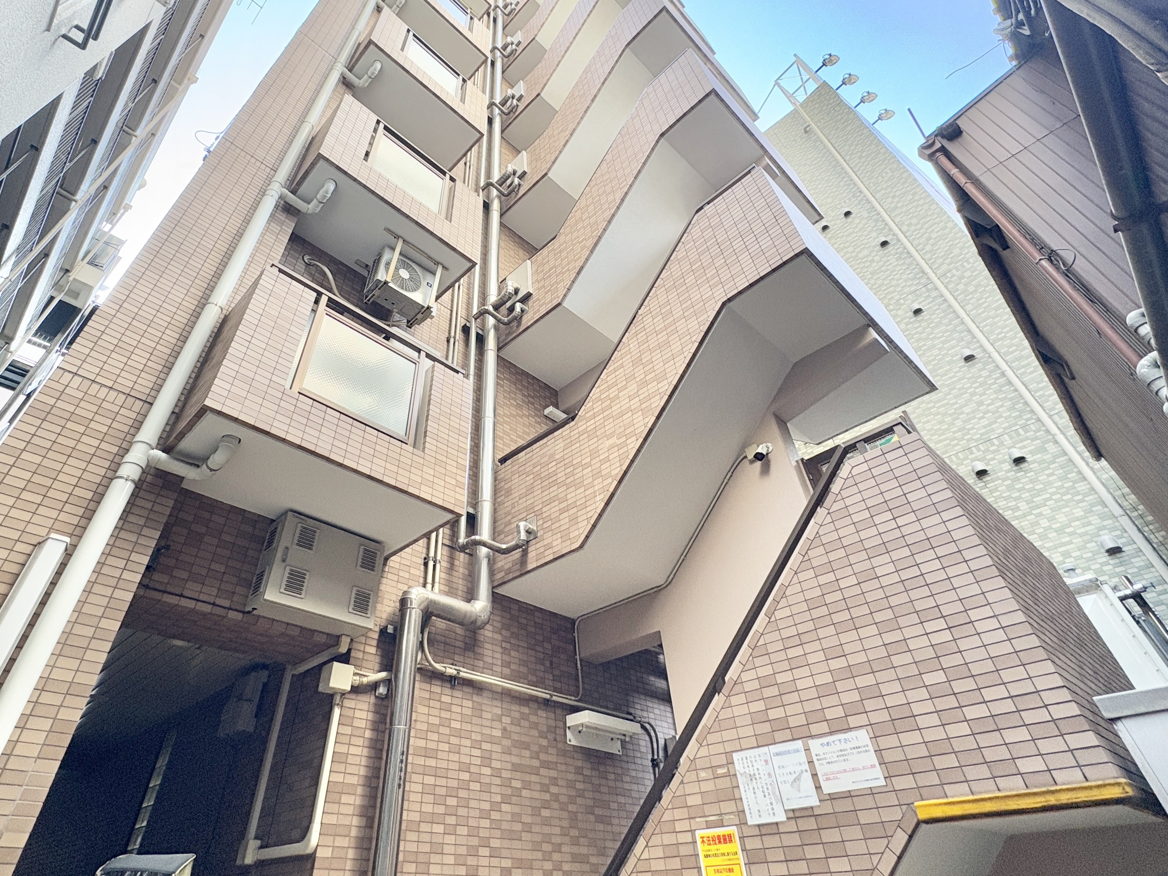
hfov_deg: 87.4
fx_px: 607
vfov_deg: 70.5
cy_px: 333
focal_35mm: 18
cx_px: 515
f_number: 2.2
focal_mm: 2.22
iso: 80
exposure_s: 1/99
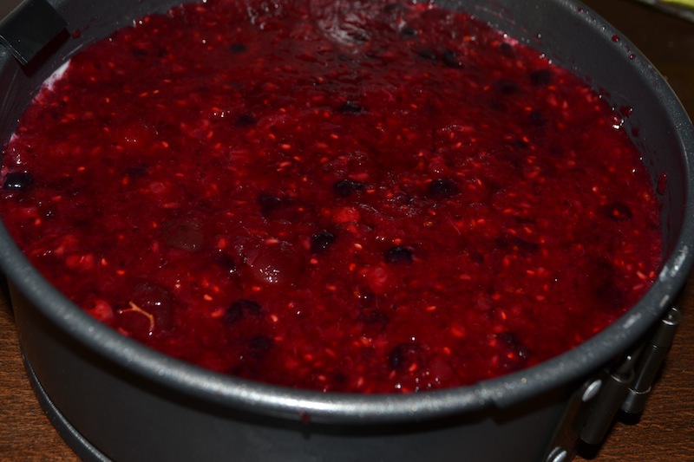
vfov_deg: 23.8
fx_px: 1099
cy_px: 231
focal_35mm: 57
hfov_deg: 35.1
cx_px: 347
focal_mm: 38
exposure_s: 1/60
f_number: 8
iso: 100
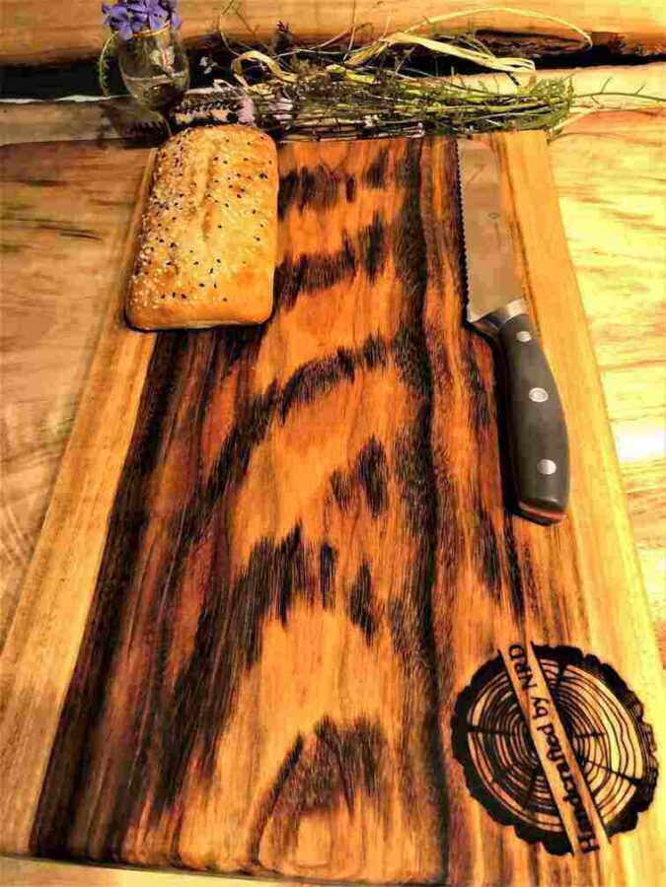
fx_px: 718
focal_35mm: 28
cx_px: 333
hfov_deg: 49.7
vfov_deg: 63.4
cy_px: 444
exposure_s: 1/17
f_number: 1.8
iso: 80
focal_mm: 3.99
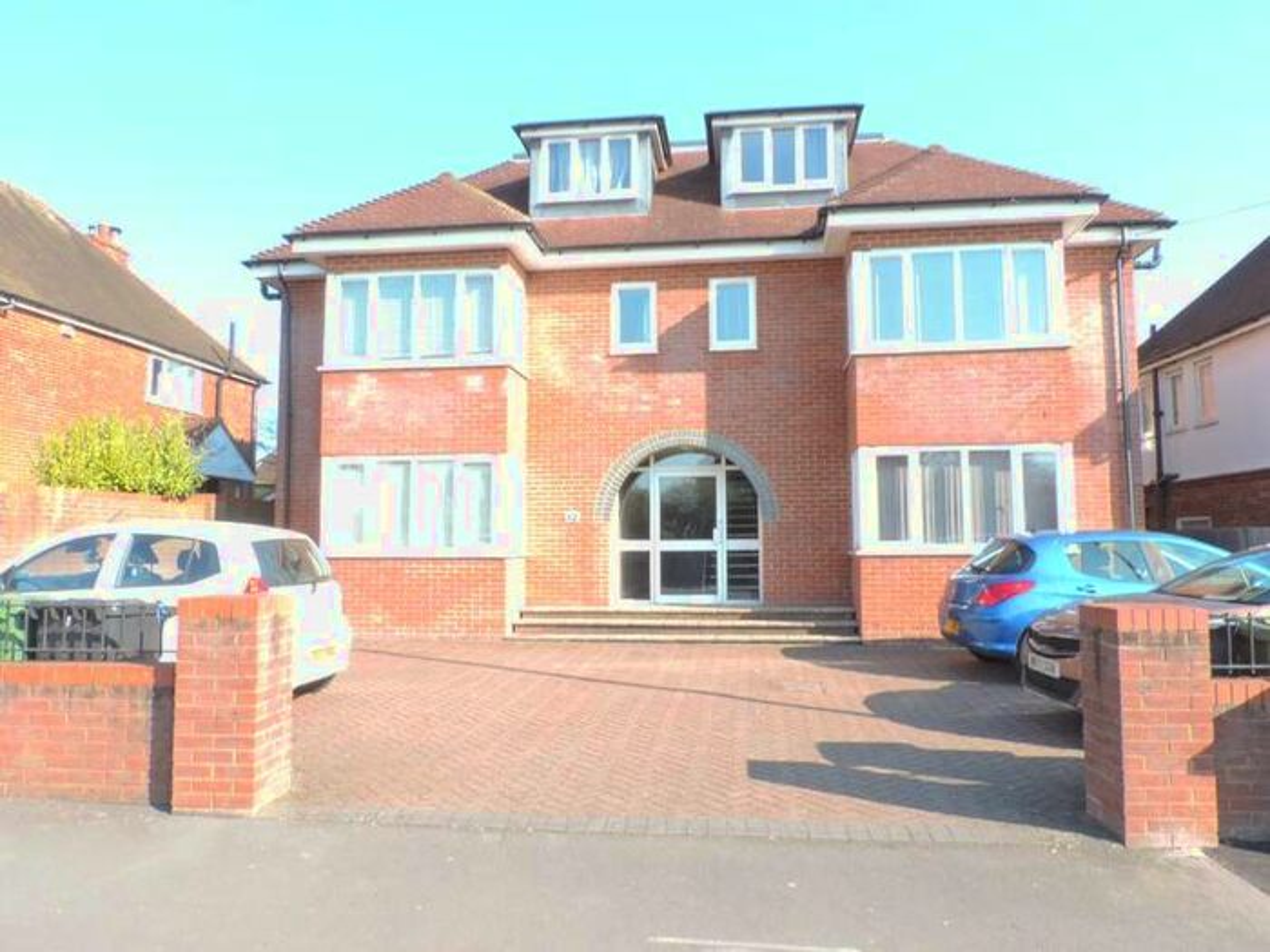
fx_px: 881
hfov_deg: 71.6
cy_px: 476
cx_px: 635
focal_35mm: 24
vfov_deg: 56.8
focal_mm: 4.3
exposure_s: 1/30
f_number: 8.3
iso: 80
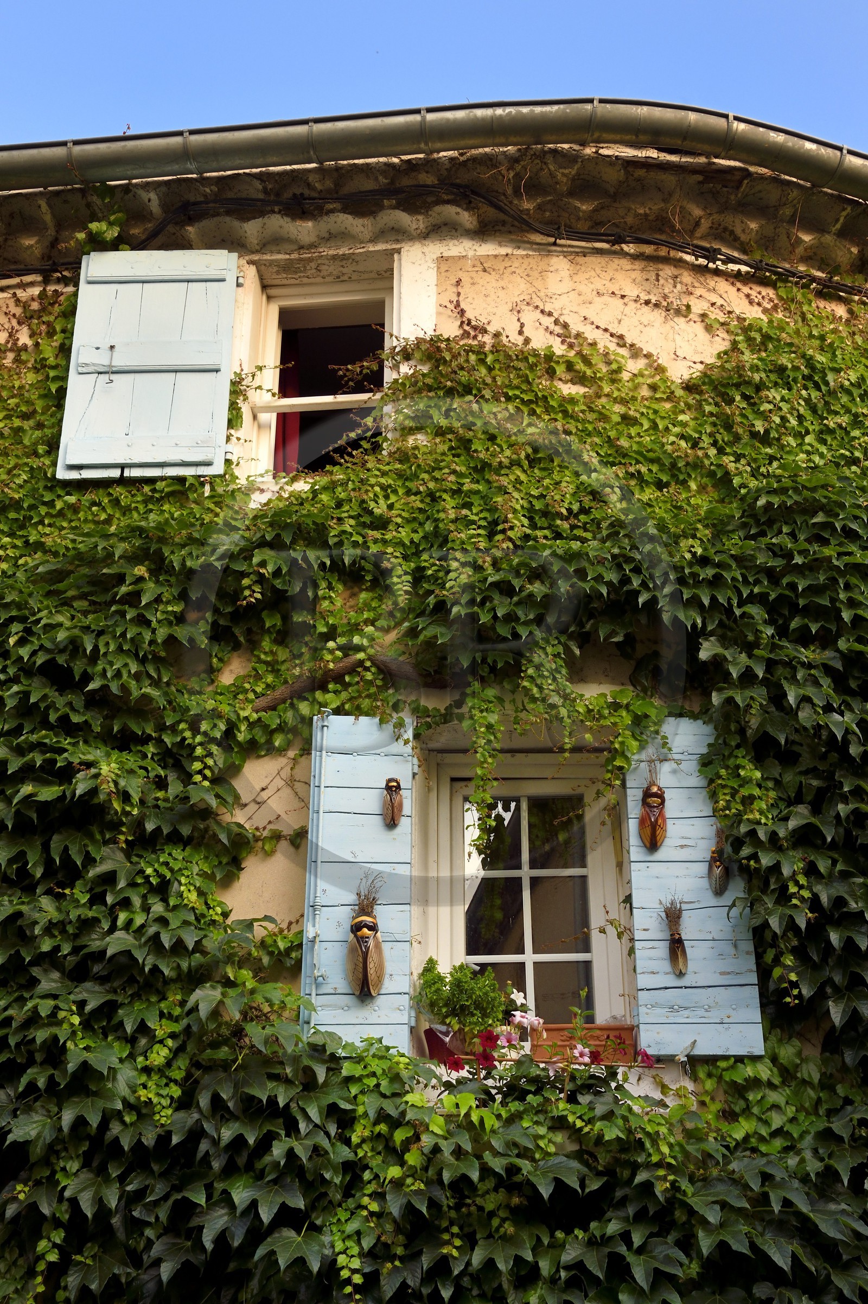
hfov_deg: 29.2
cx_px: 434
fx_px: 1665
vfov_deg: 42.8
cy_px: 652
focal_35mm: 46
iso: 800
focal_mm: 46
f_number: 13
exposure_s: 1/100
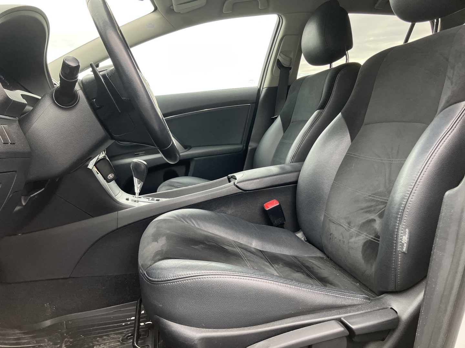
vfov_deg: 49.7
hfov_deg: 63.4
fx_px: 376
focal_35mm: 28
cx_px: 232
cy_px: 174
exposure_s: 1/106
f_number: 1.8
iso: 80
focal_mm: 3.99
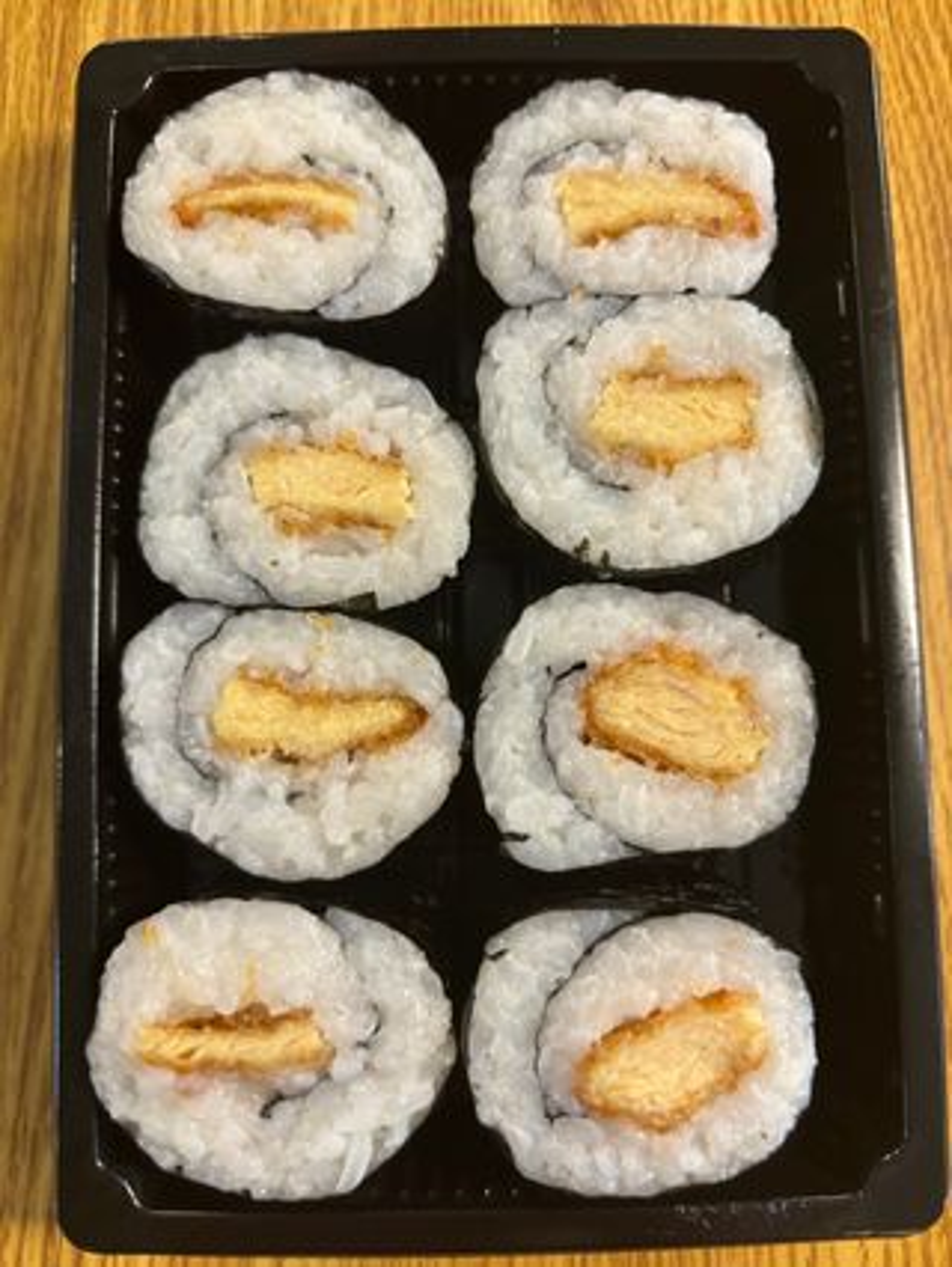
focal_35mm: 26
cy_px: 634
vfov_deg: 67.3
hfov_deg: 53.1
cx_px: 476
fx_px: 952
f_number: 1.6
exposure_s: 1/50
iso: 320
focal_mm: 5.96
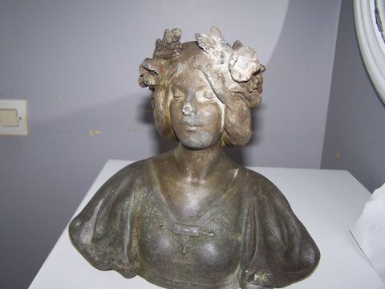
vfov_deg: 37.7
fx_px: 423
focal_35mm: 38
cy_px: 144
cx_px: 192
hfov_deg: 49.0
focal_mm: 6.3
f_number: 2.8
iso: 80
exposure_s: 1/60
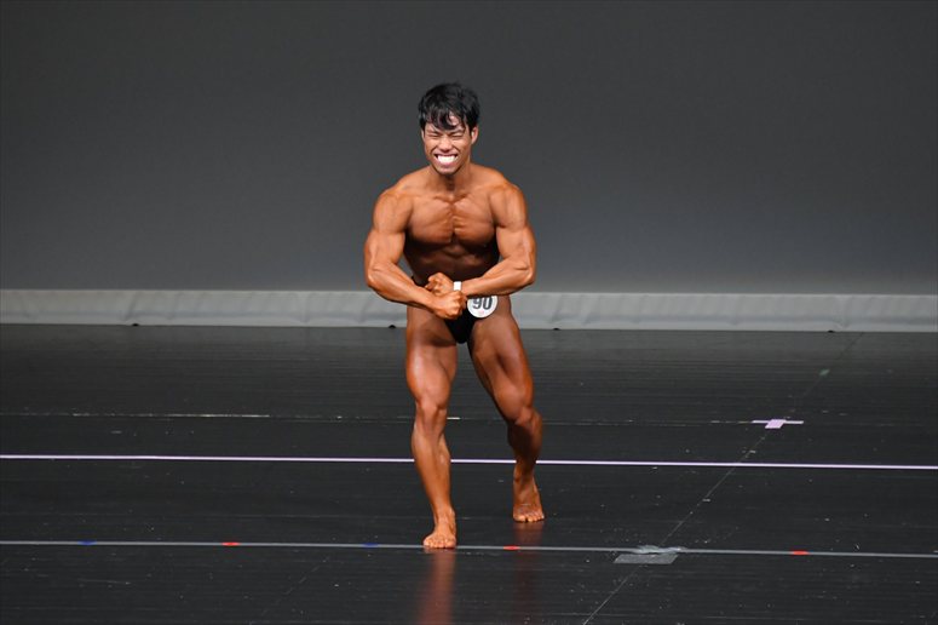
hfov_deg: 5.5
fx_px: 9766
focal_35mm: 375
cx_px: 469
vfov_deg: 3.7
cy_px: 312
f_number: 5.6
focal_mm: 250
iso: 4000
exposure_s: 1/400
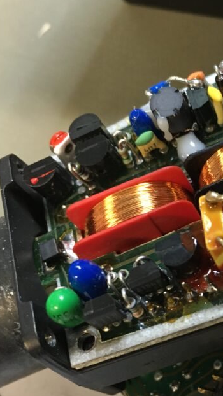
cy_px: 250
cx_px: 238
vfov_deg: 39.6
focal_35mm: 52
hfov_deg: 22.0
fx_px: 546
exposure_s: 1/33
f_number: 2.2
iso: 160
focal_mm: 4.15
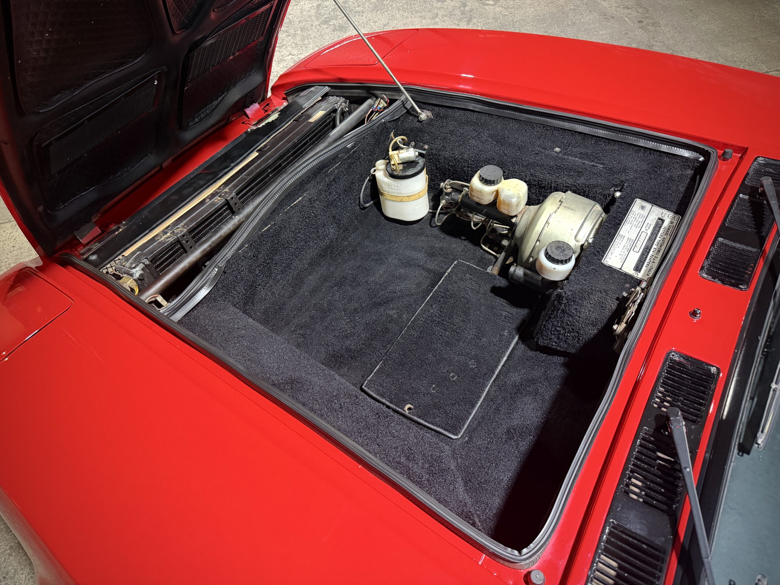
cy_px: 292
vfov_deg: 56.8
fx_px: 541
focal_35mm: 24
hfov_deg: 71.6
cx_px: 390
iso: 800
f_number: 1.78
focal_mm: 6.76
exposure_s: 1/50
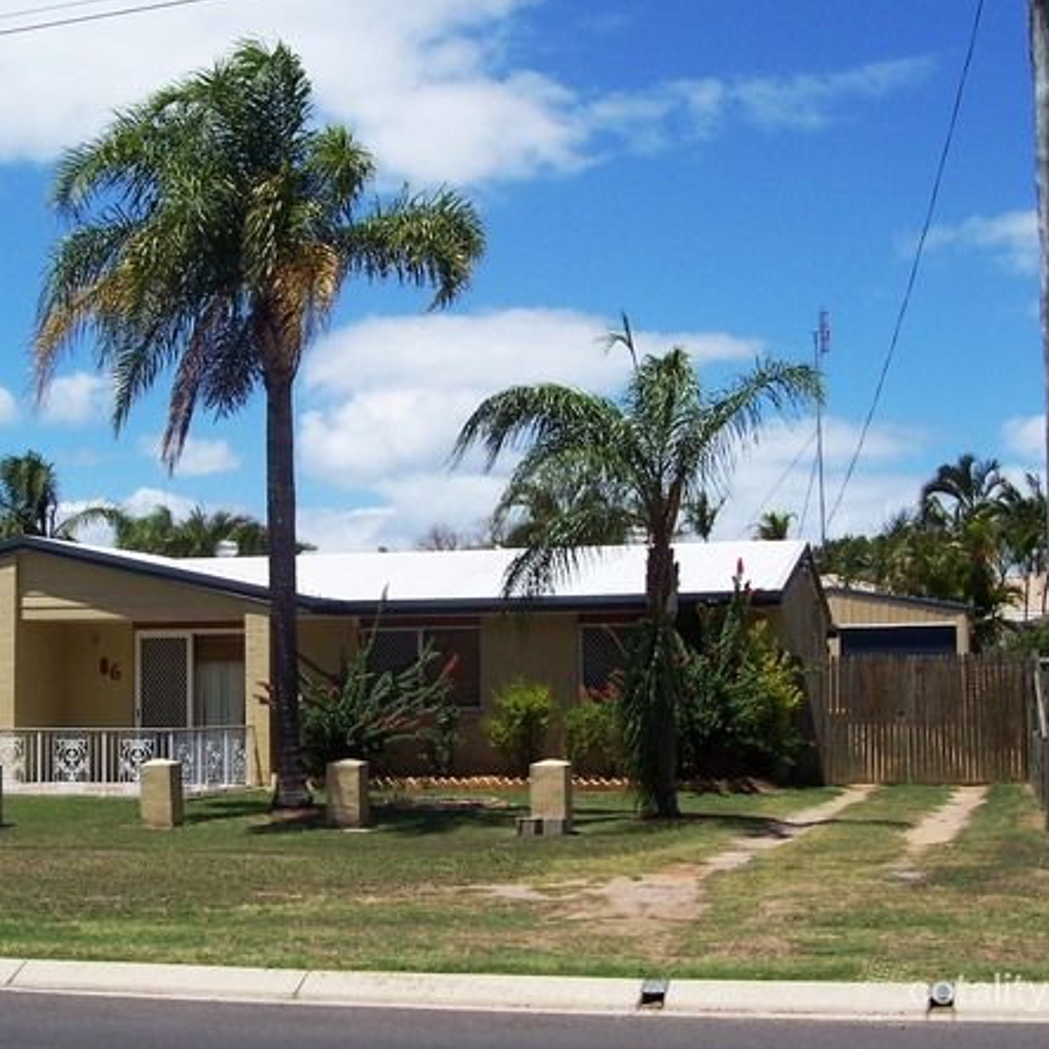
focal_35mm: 55
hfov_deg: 30.9
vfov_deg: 31.1
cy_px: 522
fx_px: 1886
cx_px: 387
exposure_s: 1/750
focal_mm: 7
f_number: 5.6
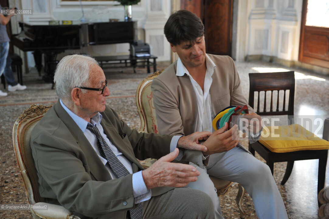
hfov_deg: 41.1
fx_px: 438
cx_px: 164
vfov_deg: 28.0
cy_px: 110
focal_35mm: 48
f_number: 3.5
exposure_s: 1/50
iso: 800
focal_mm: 48
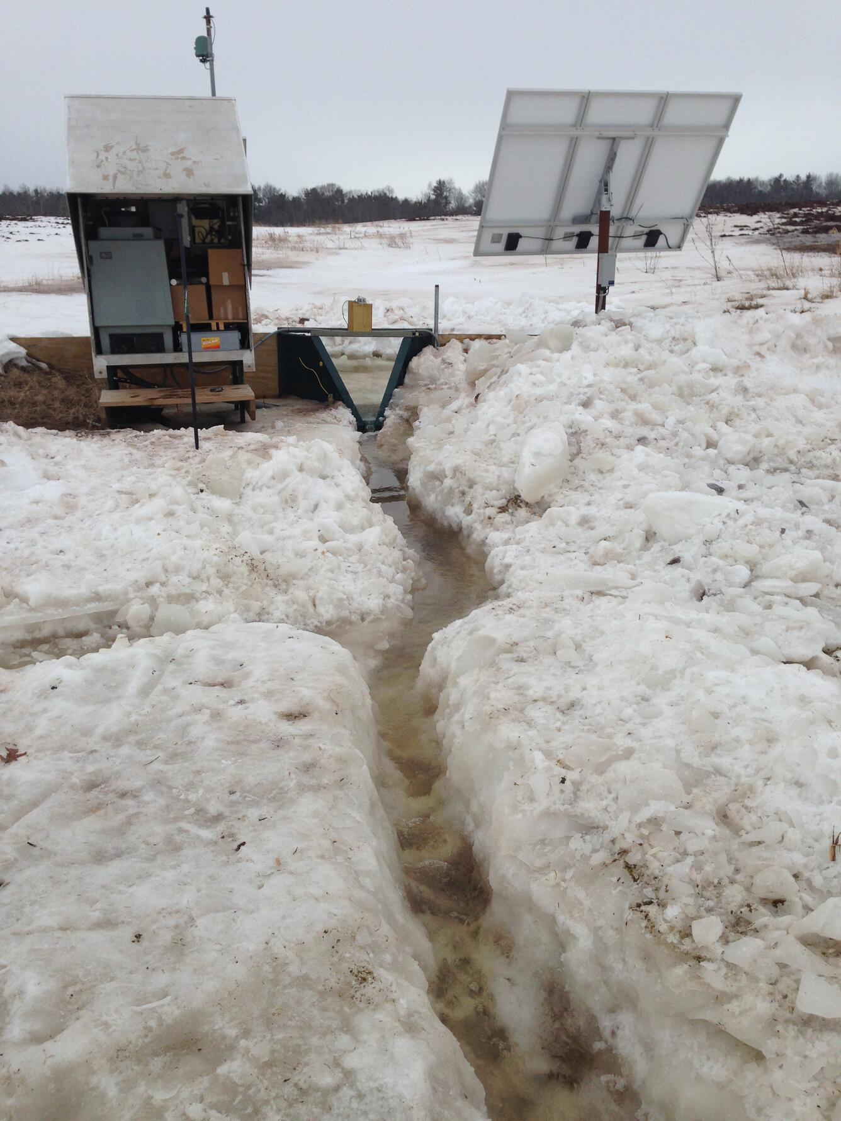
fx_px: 1069
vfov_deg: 55.3
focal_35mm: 33
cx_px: 420
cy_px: 560
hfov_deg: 43.0
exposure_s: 1/1290
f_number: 2.4
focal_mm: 4.12
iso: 50
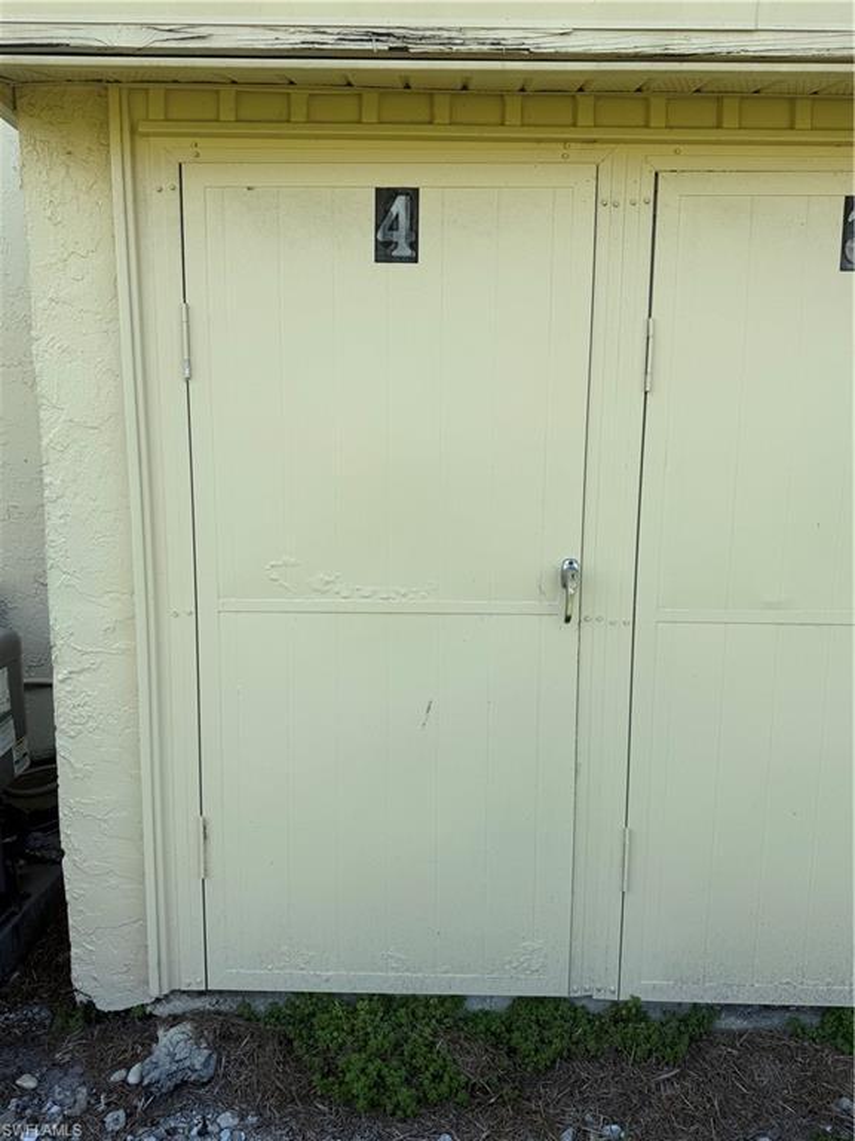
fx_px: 790
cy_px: 570
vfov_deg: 71.6
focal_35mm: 24
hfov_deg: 56.8
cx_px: 428
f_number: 1.78
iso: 80
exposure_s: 1/1949
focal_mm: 6.76
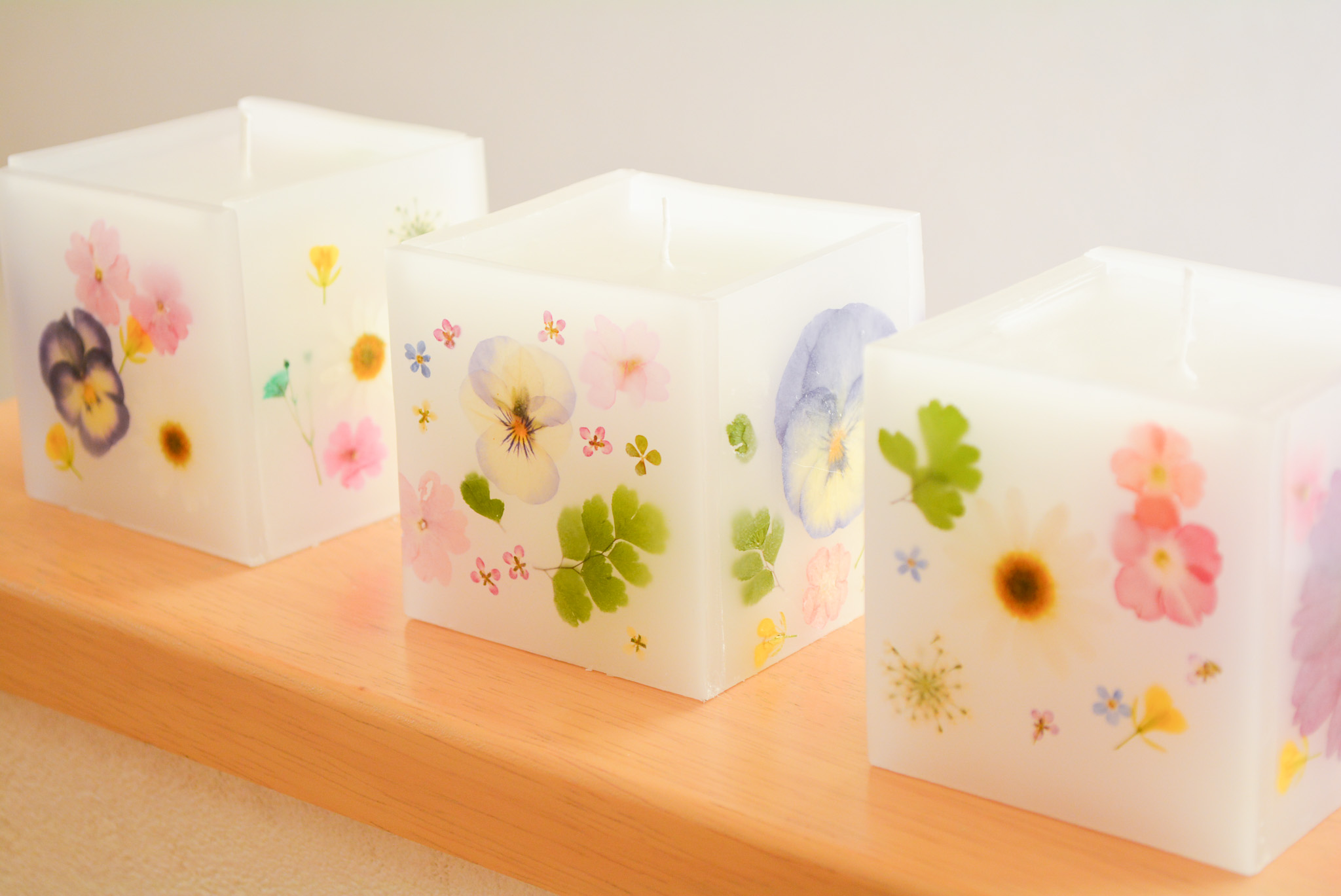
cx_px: 670
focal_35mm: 82
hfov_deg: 24.6
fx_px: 3075
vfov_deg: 16.6
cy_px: 448
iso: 500
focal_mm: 55
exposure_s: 1/60
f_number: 5.6
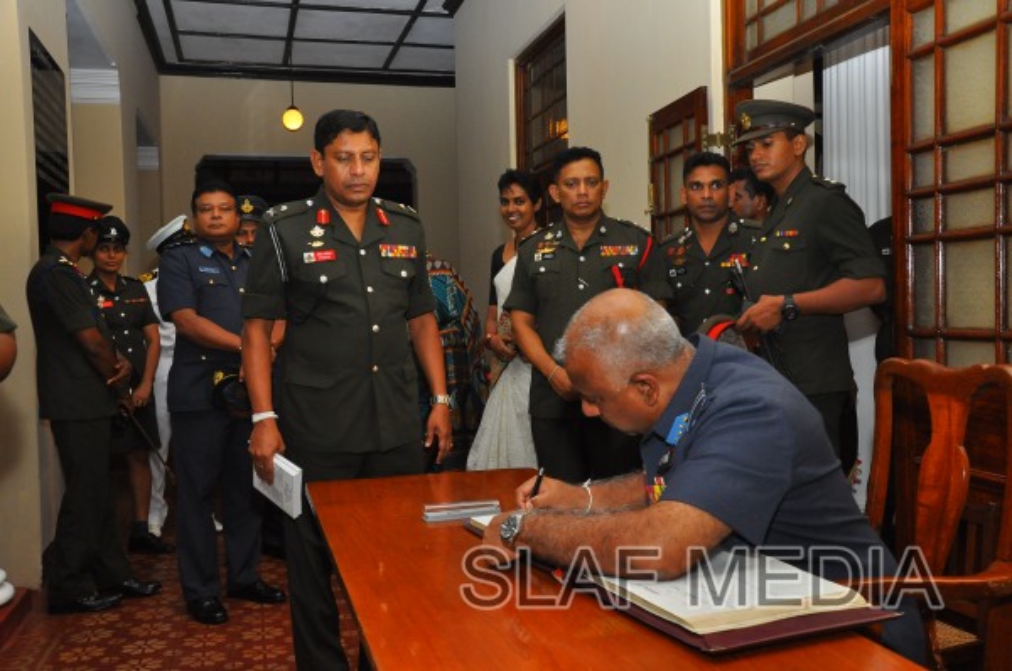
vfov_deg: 36.8
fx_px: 1010
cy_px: 336
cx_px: 506
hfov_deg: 53.2
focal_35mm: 36
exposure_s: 1/125
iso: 1000
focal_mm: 24
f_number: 6.3
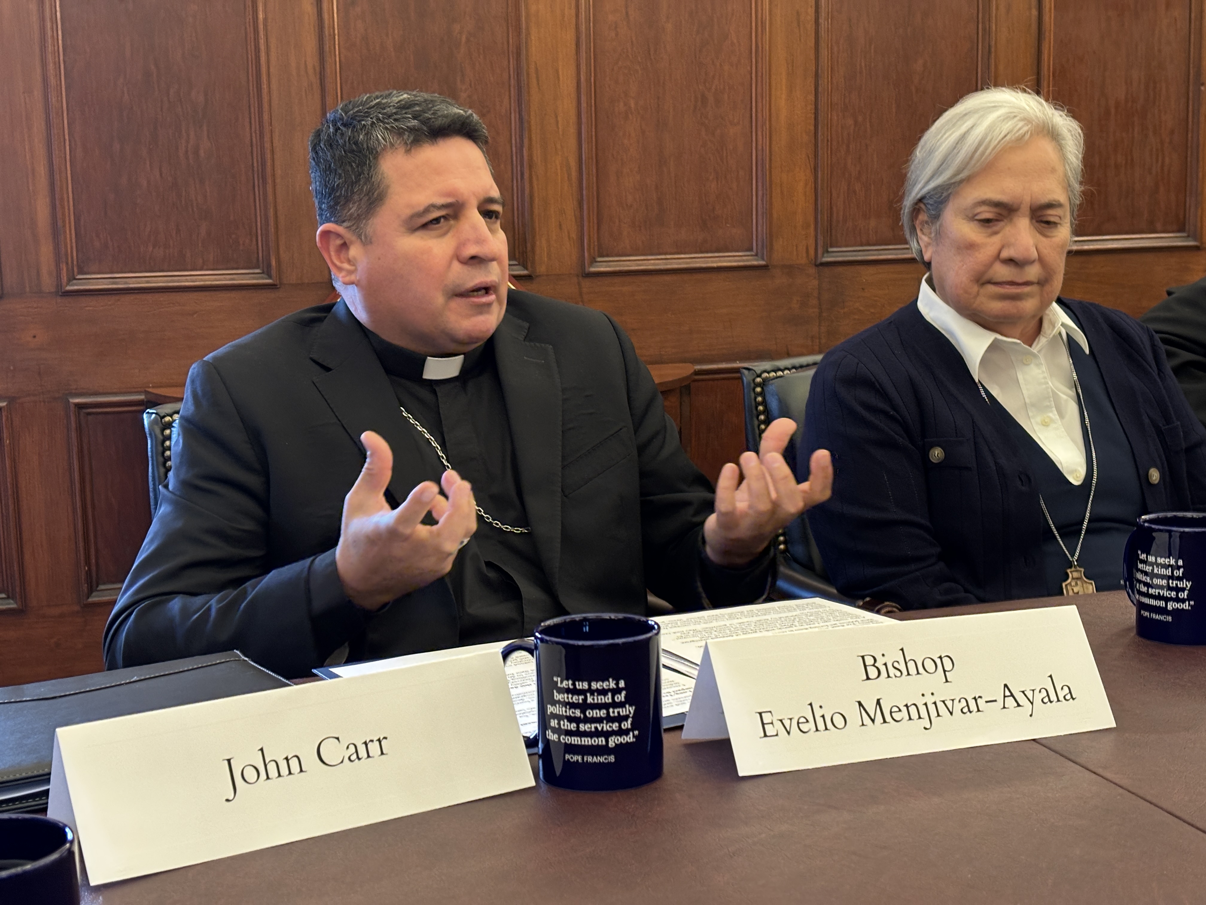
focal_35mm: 52
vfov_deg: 28.0
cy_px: 452
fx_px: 1812
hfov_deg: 36.8
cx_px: 603
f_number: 1.6
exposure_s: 1/40
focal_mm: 5.96
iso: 200
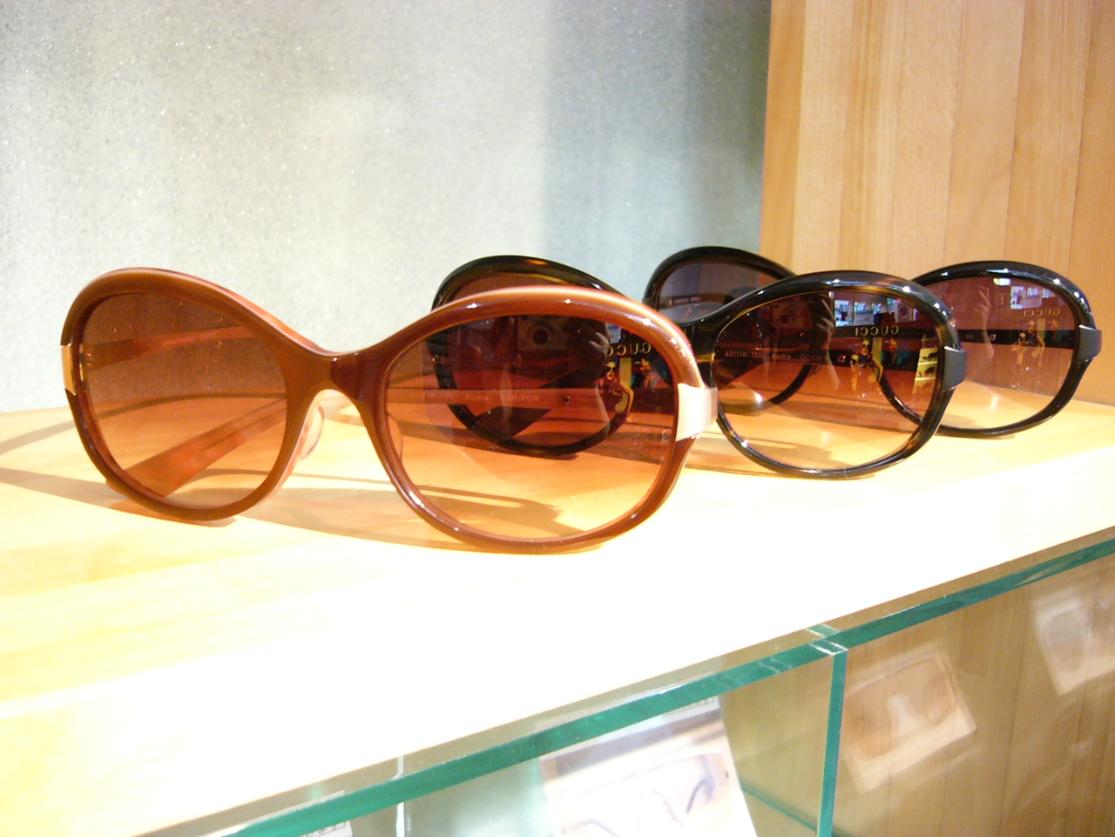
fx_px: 1127
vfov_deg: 40.7
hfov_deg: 52.6
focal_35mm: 35
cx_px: 558
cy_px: 418
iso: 200
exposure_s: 1/13
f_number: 2.8
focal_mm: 5.8
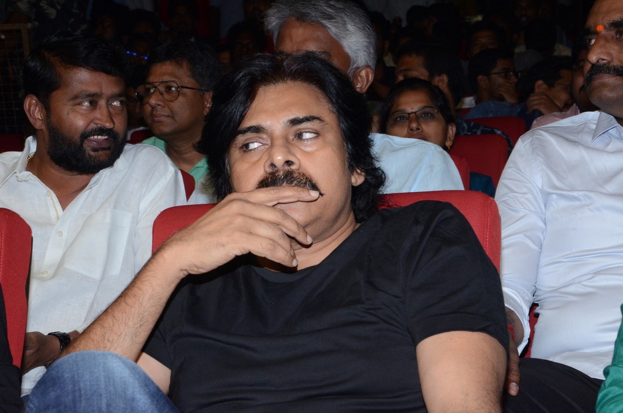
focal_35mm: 93
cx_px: 312
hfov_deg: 22.0
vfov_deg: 14.6
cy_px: 206
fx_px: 1606
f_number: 14
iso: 1250
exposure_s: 1/125
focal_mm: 62
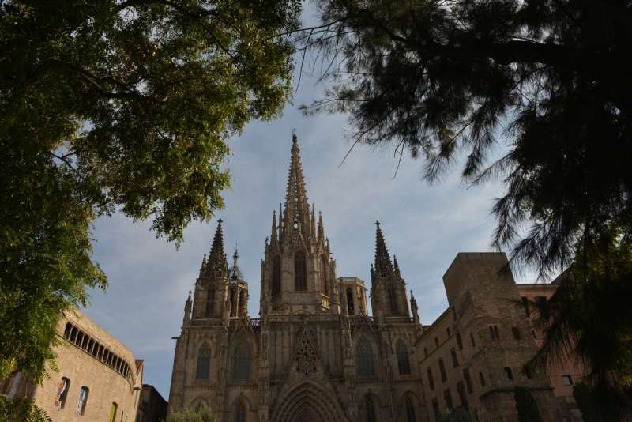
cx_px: 316
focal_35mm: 24
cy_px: 211
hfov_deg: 73.7
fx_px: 421
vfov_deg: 53.2
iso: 180
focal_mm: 24
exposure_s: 1/125
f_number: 11
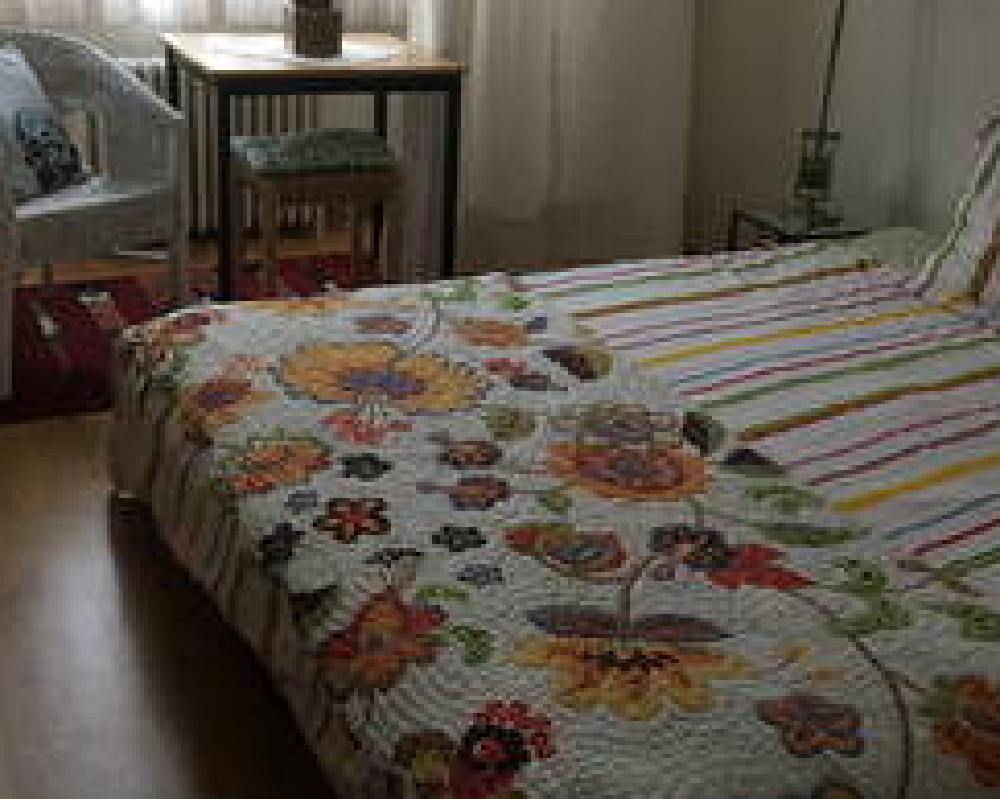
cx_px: 564
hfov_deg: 43.8
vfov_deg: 35.4
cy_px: 288
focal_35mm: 42
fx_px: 1242
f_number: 2.2
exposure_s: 1/33
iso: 64
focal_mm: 4.15
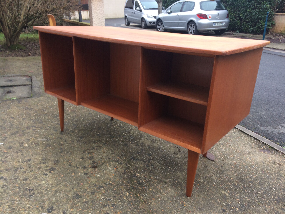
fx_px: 239
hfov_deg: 61.7
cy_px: 107
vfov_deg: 48.2
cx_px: 142
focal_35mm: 29
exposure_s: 1/100
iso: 40
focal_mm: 4.15
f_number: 2.2
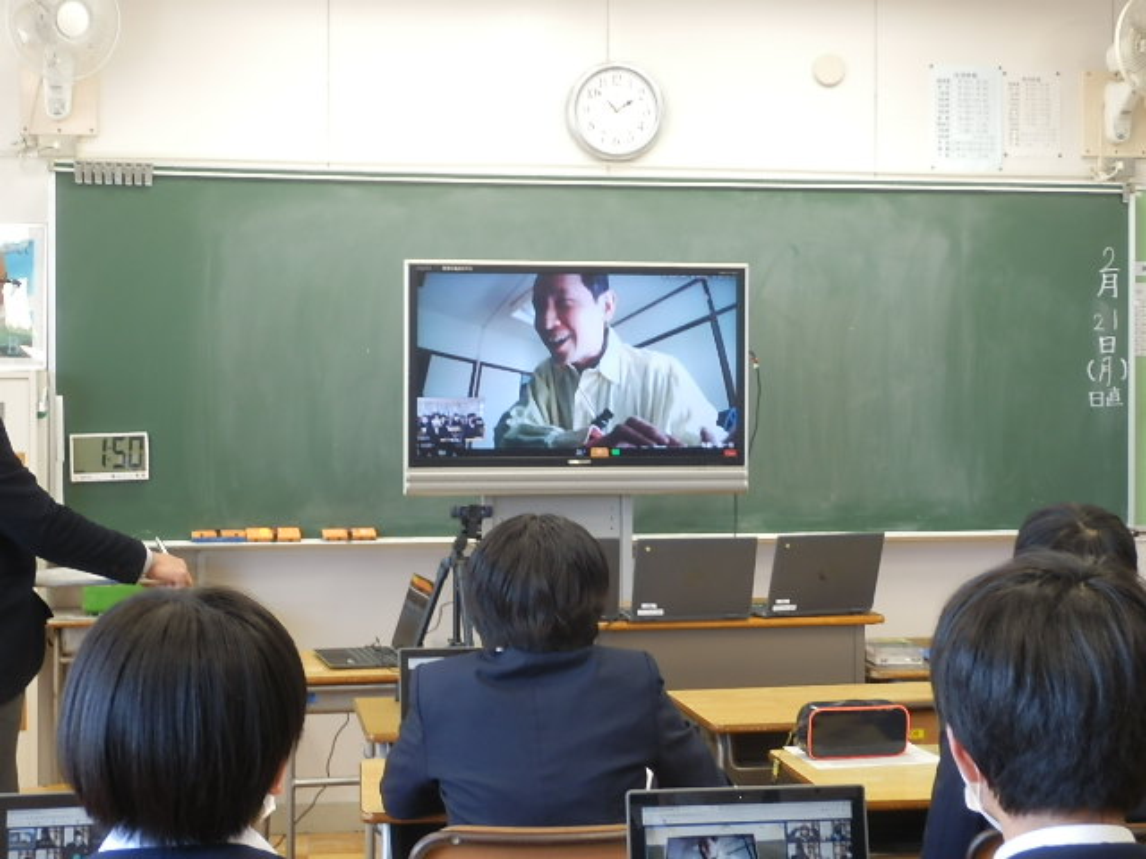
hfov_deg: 33.8
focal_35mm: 57
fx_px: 1887
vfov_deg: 25.7
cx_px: 573
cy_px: 430
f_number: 4.5
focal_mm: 10.1
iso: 200
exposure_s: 1/20
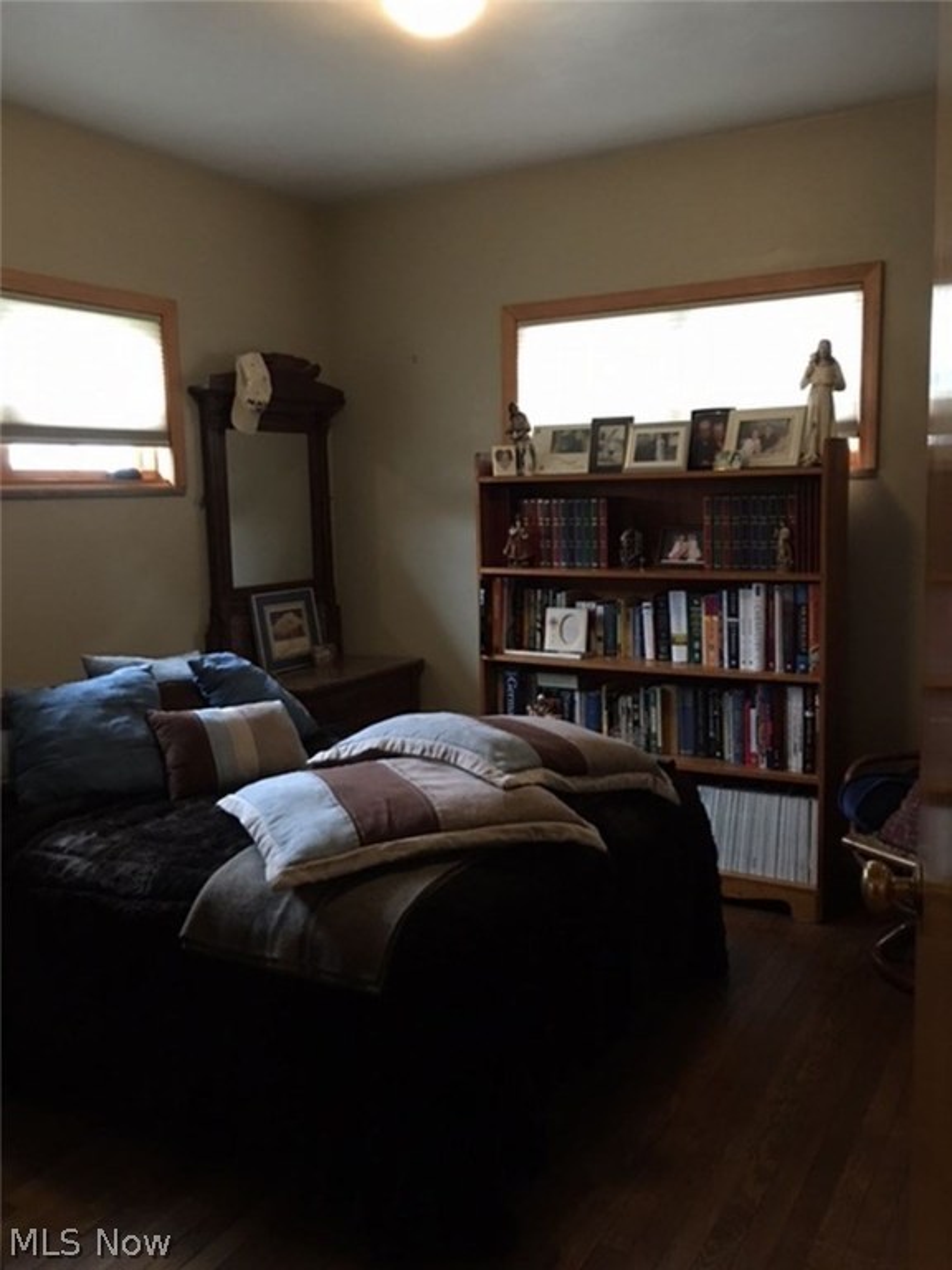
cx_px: 476
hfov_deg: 48.2
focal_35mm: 29
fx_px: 1063
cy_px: 635
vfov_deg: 61.7
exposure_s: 1/4
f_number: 2.2
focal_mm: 4.15
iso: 64
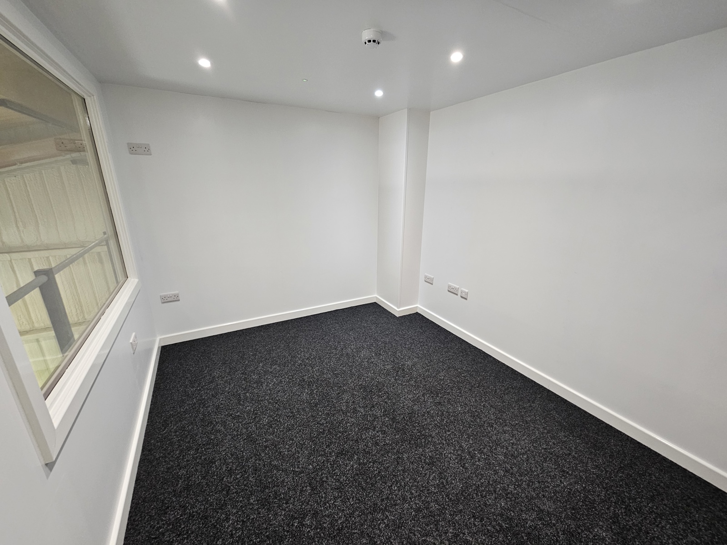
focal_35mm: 13
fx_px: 273
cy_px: 272
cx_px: 364
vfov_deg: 89.9
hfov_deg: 106.2
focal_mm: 2.2
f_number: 2.2
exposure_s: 1/50
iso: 200
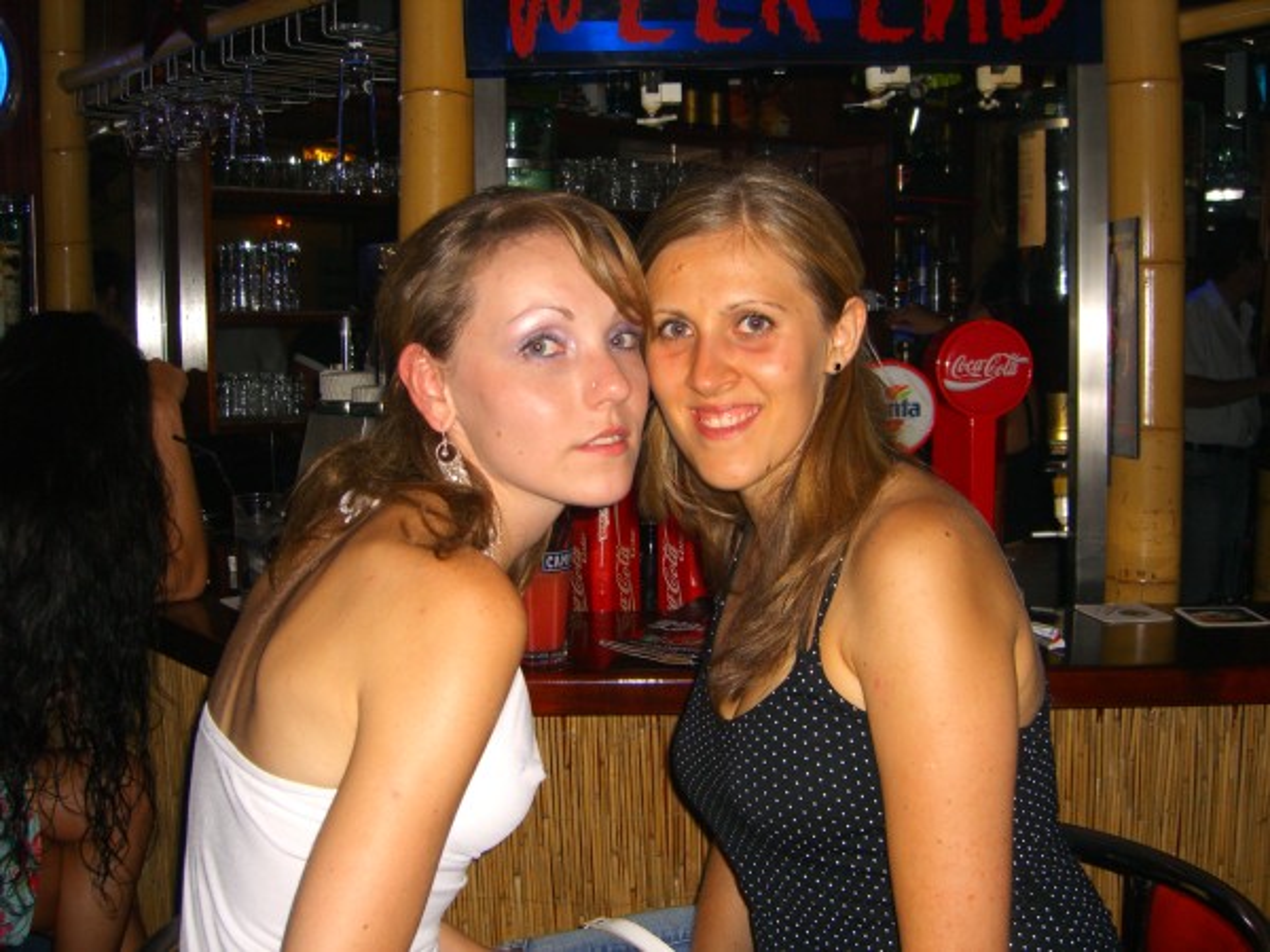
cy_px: 476
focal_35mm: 38
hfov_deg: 49.0
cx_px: 635
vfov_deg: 37.7
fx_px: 1394
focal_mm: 7.9
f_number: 2.8
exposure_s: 1/60
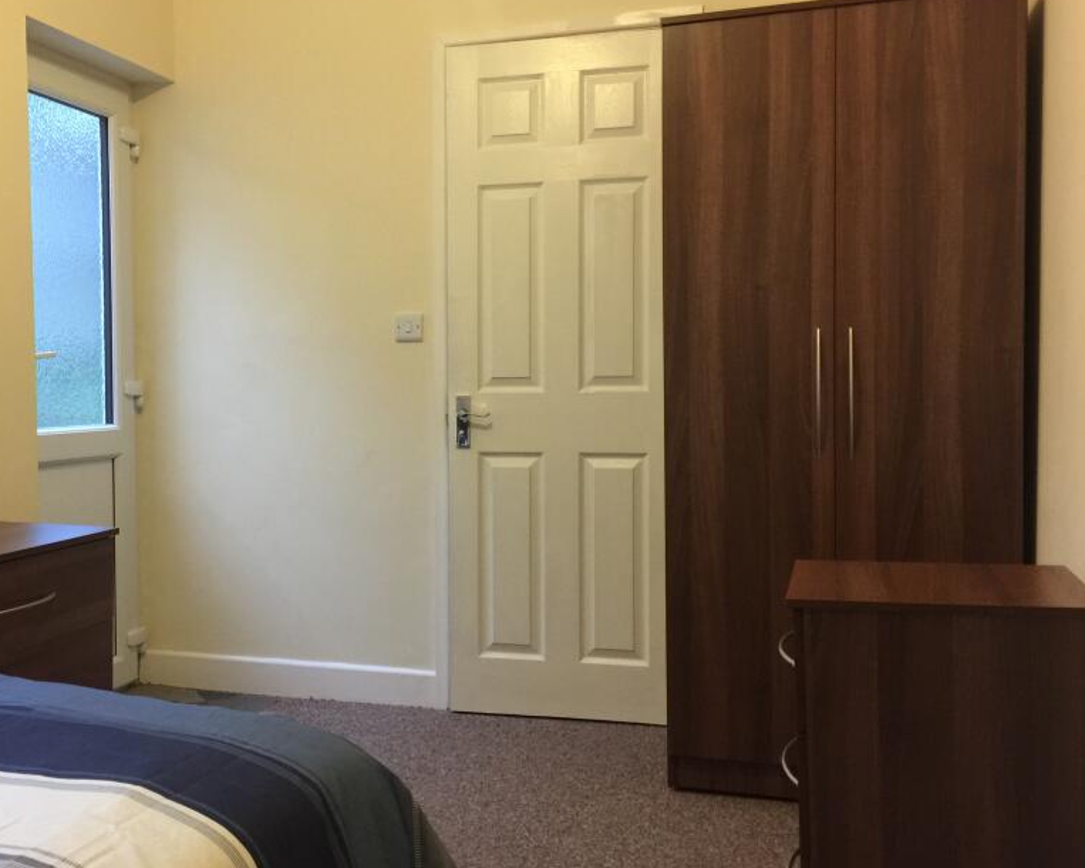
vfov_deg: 39.1
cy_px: 437
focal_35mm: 38
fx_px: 1220
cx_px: 390
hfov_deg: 47.4
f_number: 2.2
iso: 125
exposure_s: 1/10
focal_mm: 4.15
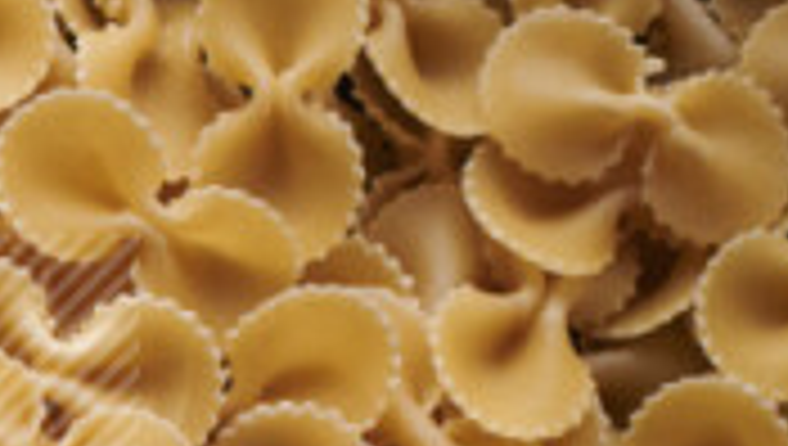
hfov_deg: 8.4
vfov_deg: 5.0
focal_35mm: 239
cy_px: 1009
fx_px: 5001
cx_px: -986
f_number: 8
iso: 160
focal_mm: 50
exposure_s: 1/100
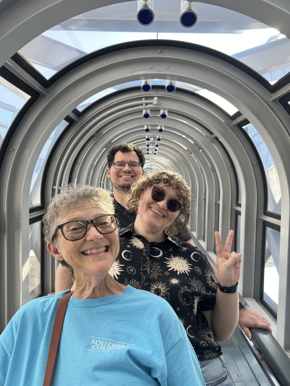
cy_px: 193
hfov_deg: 53.1
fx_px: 290
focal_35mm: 26
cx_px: 145
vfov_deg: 67.3
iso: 50
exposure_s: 1/305
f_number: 1.5
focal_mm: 5.7
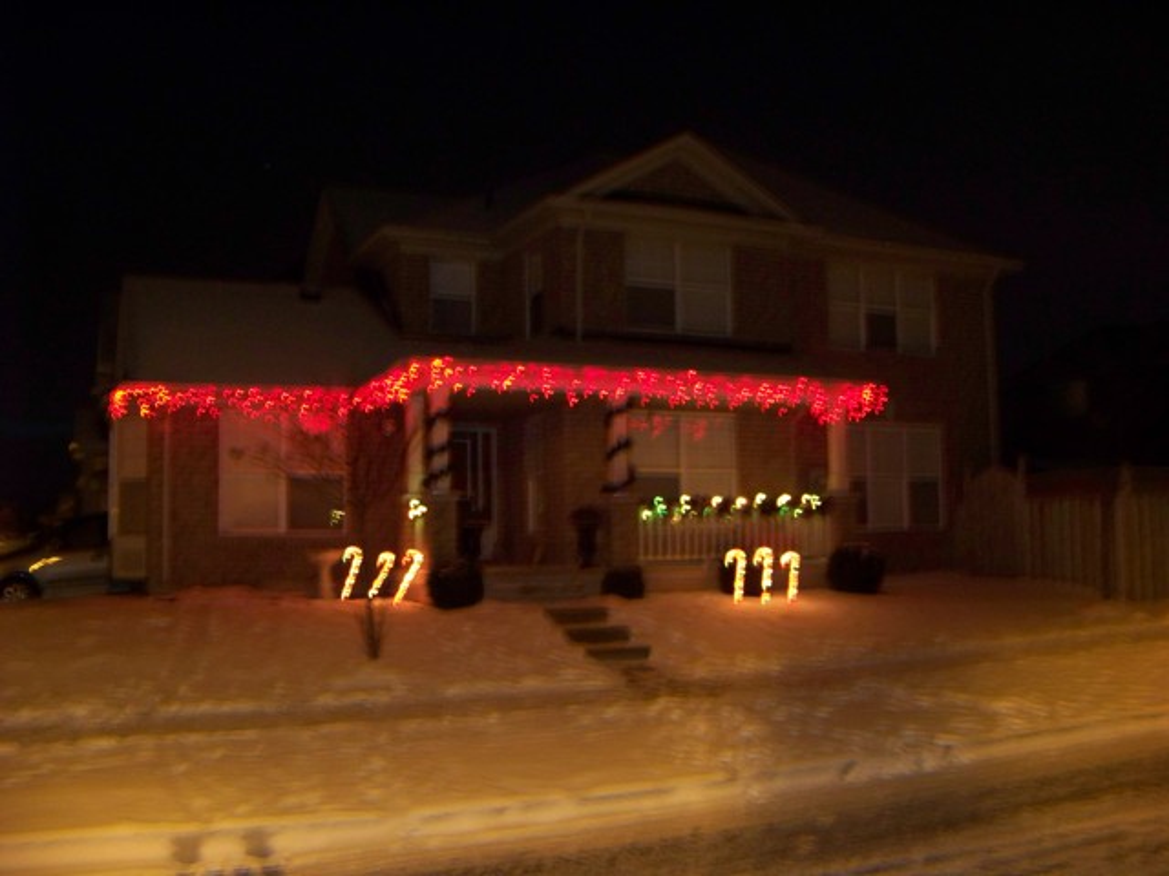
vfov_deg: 39.7
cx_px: 584
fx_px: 1216
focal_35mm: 36
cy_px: 438
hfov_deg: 51.4
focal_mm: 5.85
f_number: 2.8
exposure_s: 1/2
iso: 200
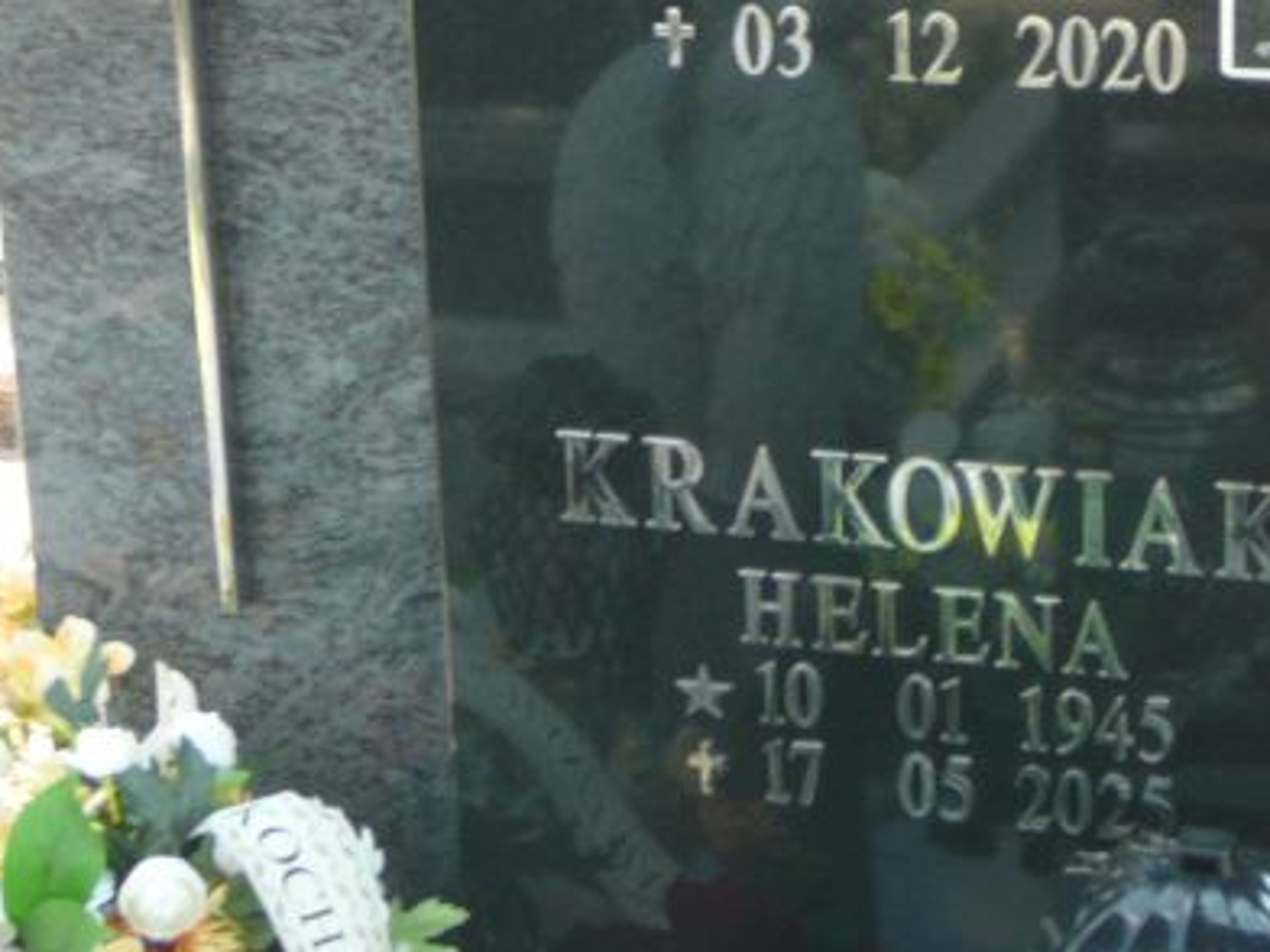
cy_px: 256
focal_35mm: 85
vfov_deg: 17.3
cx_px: 755
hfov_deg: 23.0
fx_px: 3119
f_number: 3.4
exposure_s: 1/80
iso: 80
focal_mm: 7.8
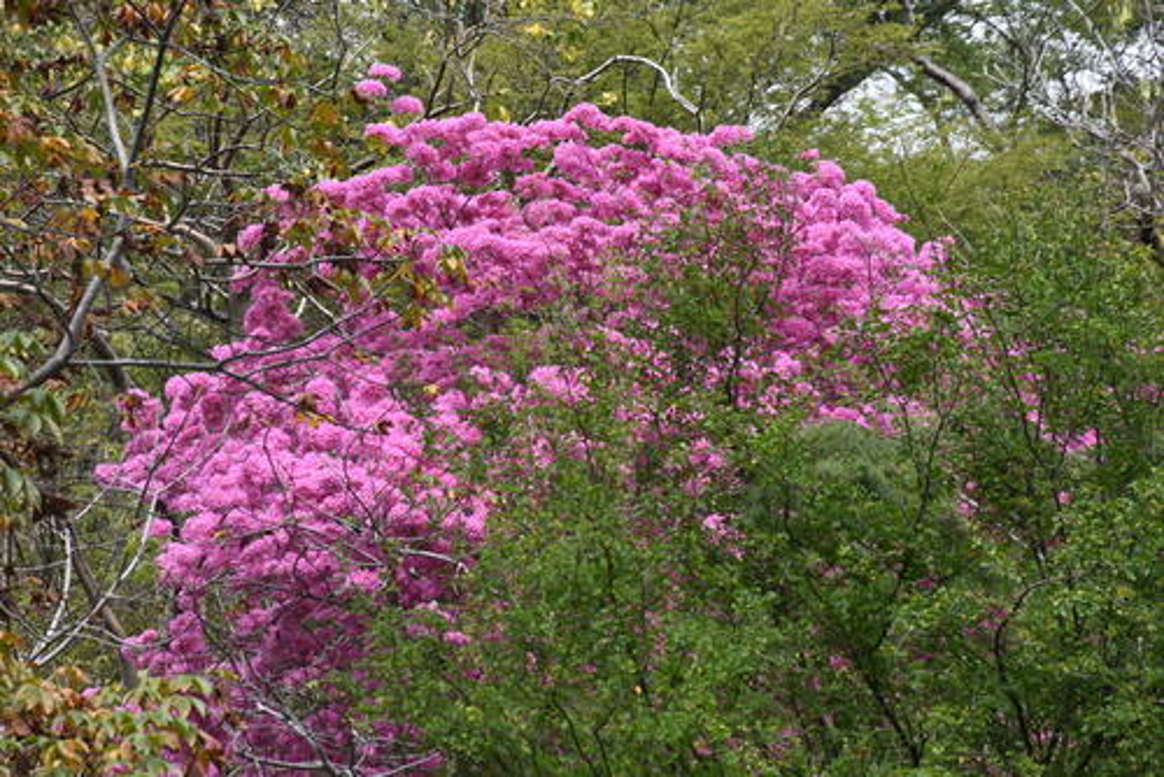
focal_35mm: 78
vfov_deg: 17.5
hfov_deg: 26.0
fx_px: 2523
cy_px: 388
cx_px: 582
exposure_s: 1/125
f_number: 9
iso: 125
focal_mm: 52
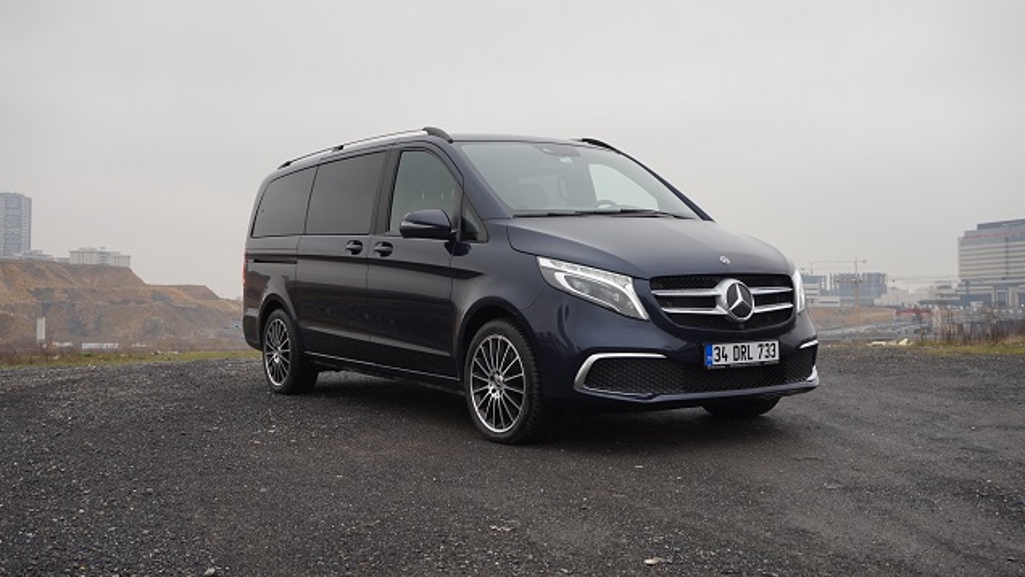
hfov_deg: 51.0
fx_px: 1074
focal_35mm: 40
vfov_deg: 30.0
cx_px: 512
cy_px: 268
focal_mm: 25
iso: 100
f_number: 5.6
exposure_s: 1/80
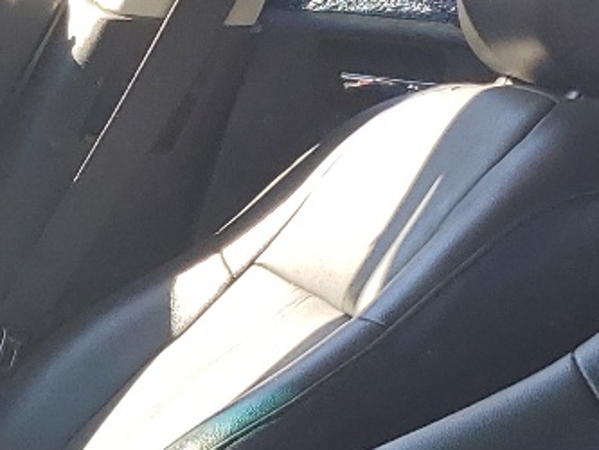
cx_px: -619
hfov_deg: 13.4
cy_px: 646
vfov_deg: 11.4
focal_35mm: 125
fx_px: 2164
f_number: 1.5
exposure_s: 1/556
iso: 50
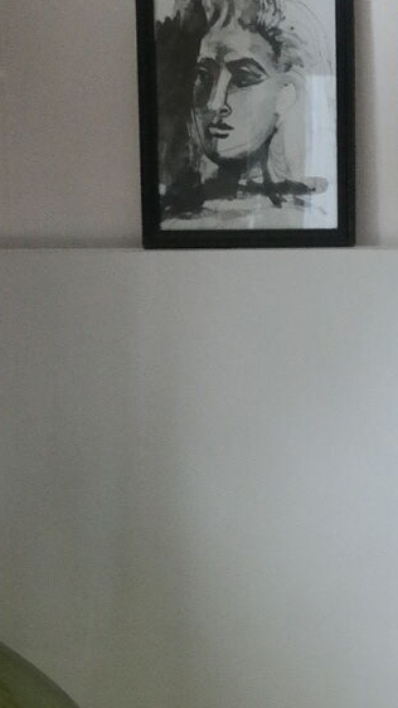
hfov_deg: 10.3
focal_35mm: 116
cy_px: 799
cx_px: 447
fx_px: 2177
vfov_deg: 17.8
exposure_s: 1/25
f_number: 5.6
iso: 1600
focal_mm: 24
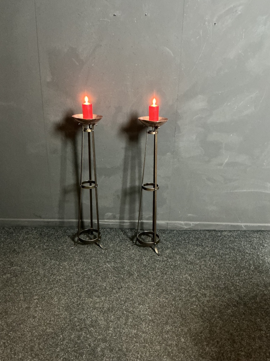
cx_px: 135
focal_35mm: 29
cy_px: 180
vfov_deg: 61.7
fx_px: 302
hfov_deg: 48.2
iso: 500
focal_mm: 3
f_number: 1.8
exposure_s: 1/20
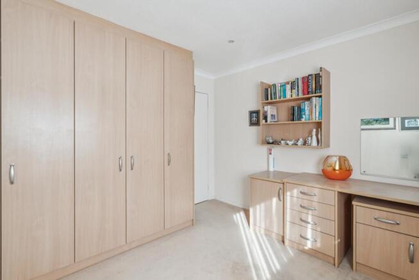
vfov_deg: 73.8
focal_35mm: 16
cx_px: 210
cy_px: 140
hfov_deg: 96.7
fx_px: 186
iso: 640
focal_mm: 16
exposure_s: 1/20
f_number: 8
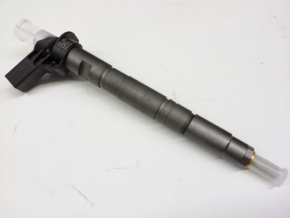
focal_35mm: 32
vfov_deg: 44.2
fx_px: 268
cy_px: 109
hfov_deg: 56.8
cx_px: 145
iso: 160
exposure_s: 1/17
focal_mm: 3.4
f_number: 2.4
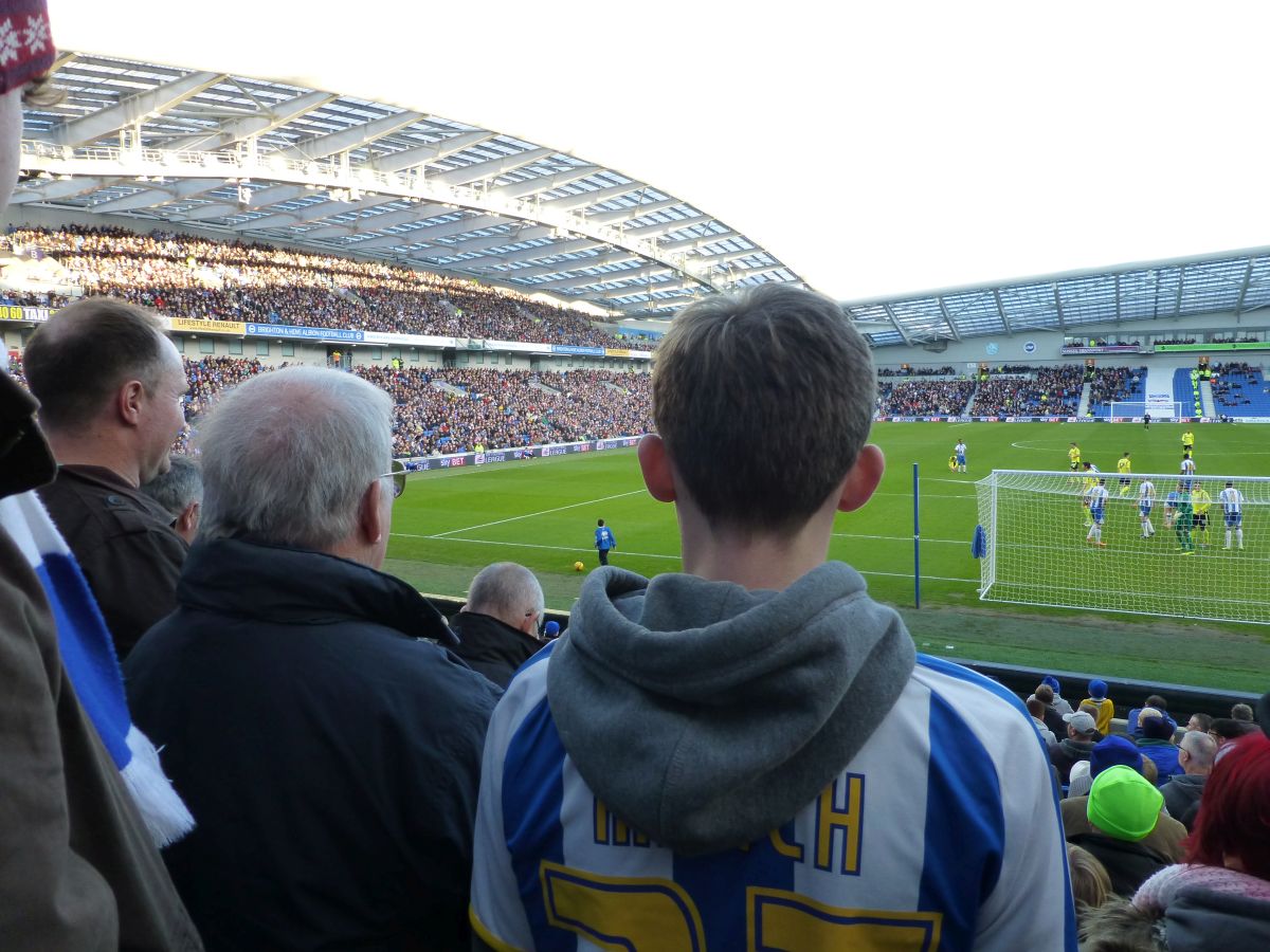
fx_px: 881
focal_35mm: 24
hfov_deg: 71.6
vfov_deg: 56.8
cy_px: 476
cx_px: 635
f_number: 3.3
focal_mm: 4.3
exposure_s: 1/80
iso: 160
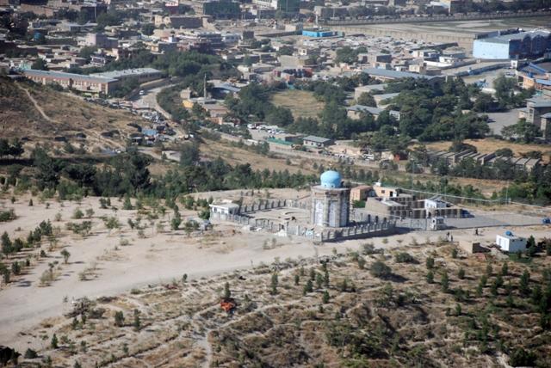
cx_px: 276
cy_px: 184
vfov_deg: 9.6
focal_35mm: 142
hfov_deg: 14.4
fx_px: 2183
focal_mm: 95
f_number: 5.6
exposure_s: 1/800
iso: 200
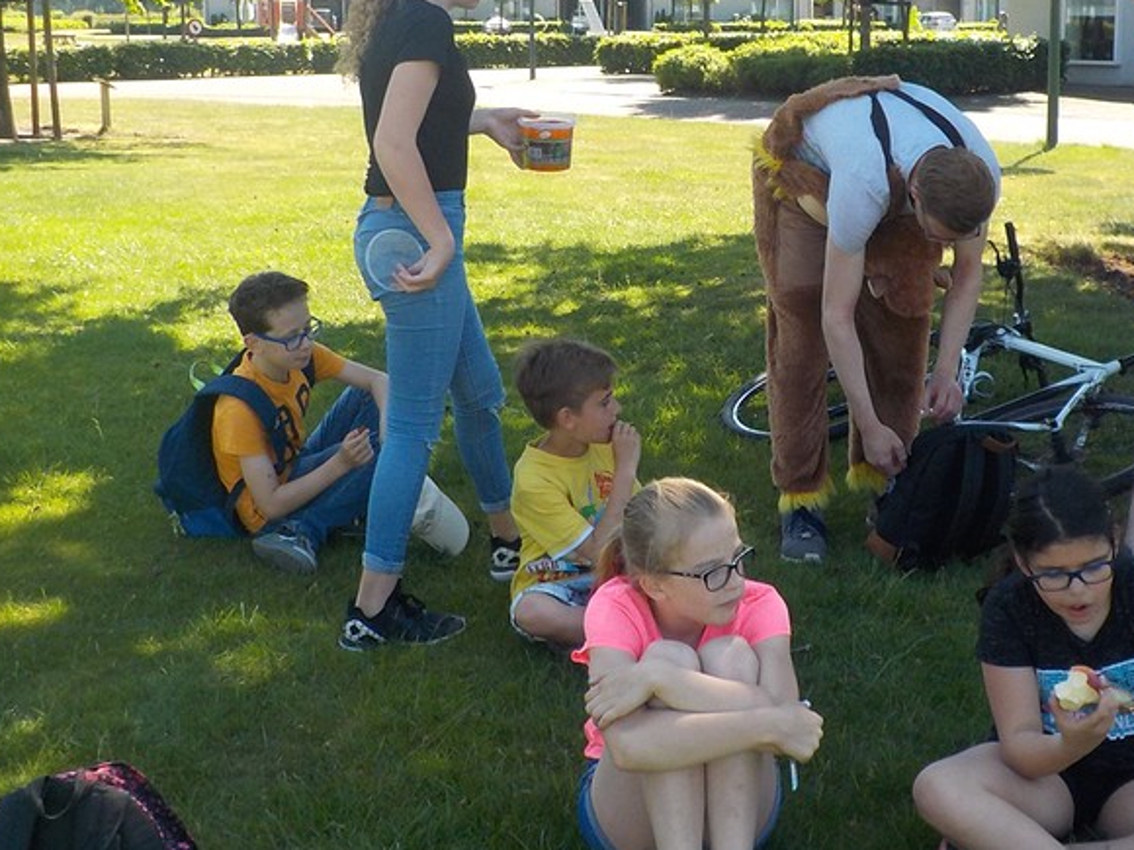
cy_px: 276
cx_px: 694
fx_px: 1736
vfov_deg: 27.3
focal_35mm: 53
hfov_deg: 36.0
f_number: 3.3
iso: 125
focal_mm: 4.1
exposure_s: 1/320
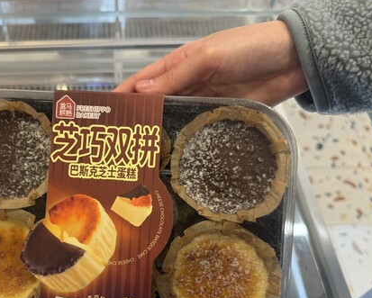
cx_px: 119
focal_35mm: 34
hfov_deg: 51.7
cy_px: 201
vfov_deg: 42.8
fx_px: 375
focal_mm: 6.86
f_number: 1.78
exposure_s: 1/121
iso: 64
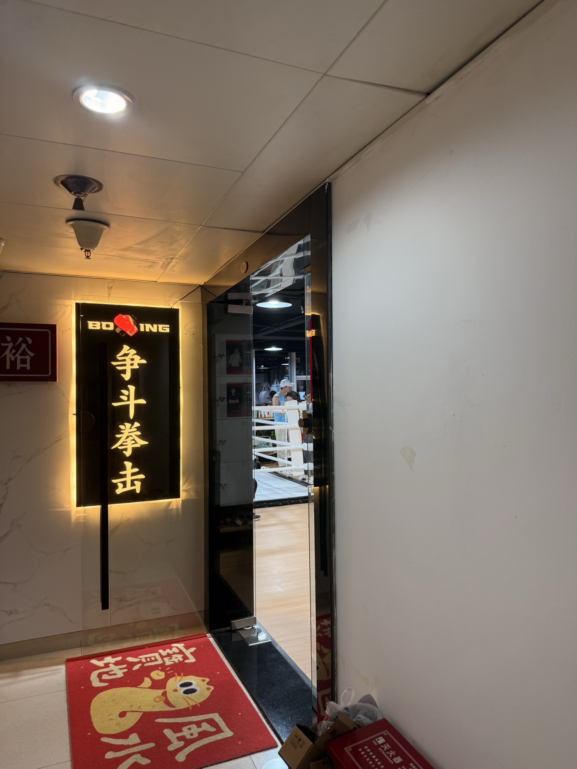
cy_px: 384
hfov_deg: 56.8
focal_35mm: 24
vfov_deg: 71.6
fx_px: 533
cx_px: 288
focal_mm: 6.76
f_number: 1.78
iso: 125
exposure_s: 1/50
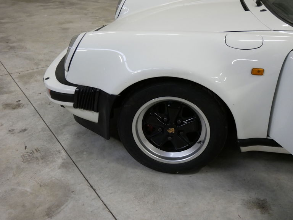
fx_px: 339
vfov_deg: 36.0
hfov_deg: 46.8
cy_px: 110
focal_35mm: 40
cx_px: 146
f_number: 4.1
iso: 2500
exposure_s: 1/125
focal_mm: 20
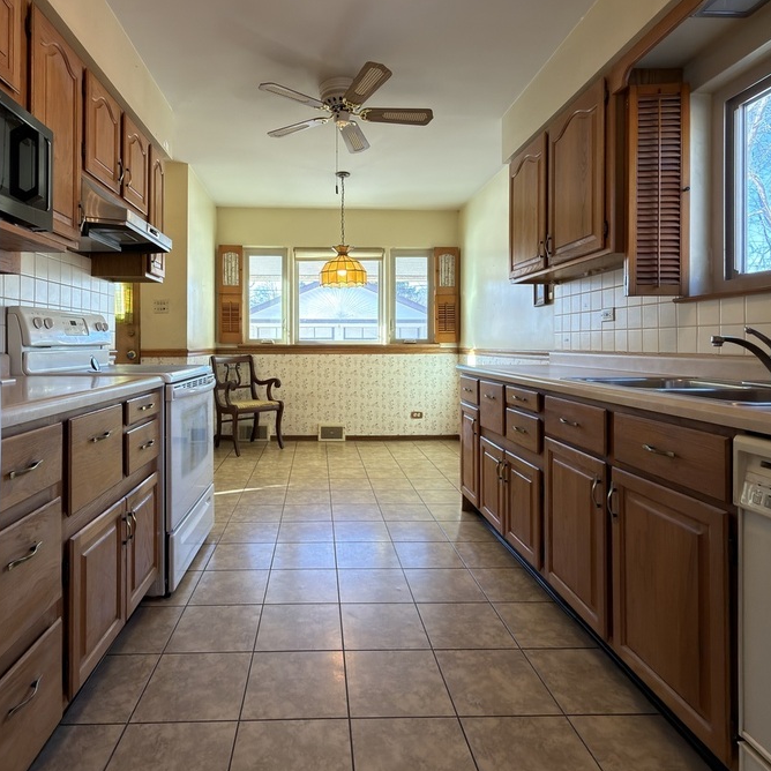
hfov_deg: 74.4
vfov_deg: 74.6
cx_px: 332
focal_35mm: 20
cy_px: 345
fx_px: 504
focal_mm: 2.22
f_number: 2.2
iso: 64
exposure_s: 1/40
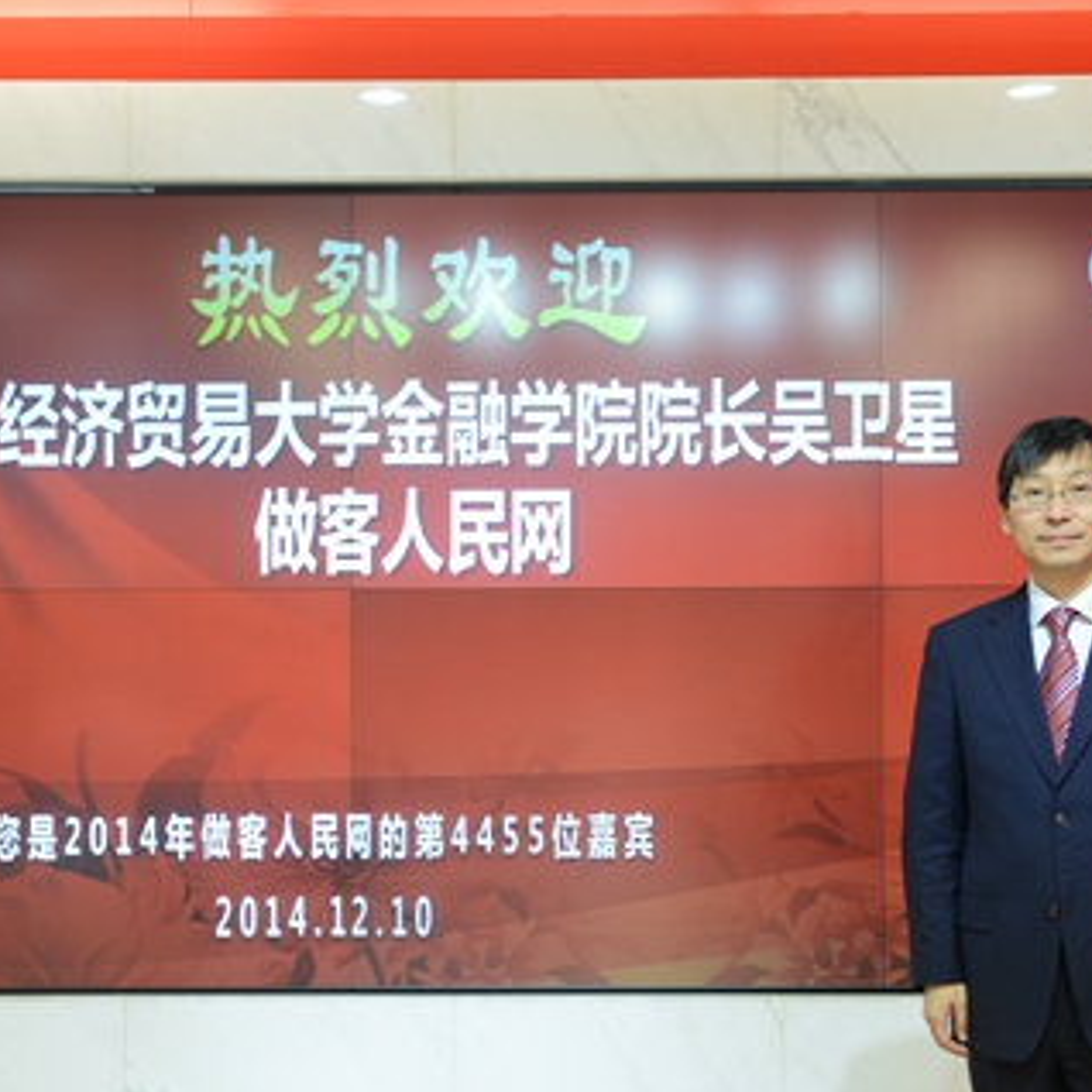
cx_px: 580
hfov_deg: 28.2
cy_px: 608
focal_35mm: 61
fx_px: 2177
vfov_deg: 28.1
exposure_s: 1/20
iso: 800
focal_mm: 38
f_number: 5.6
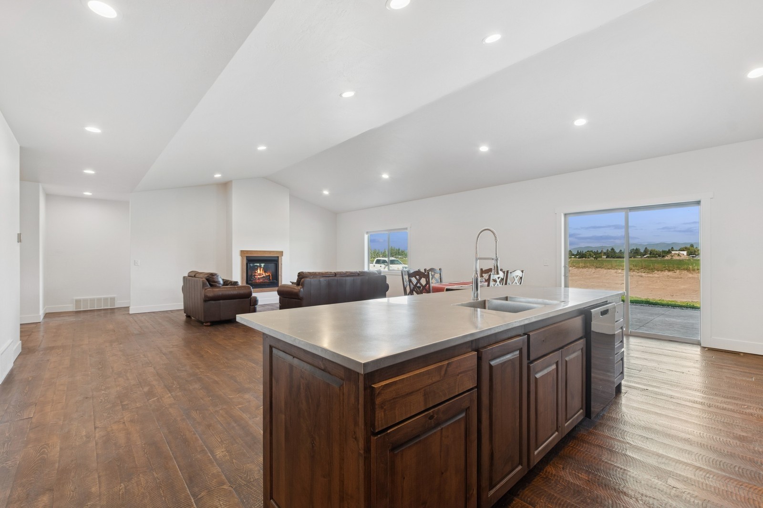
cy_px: 254
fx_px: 318
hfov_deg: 100.4
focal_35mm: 15
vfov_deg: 77.3
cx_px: 382
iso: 100
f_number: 6.3
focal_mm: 10
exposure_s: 1/20
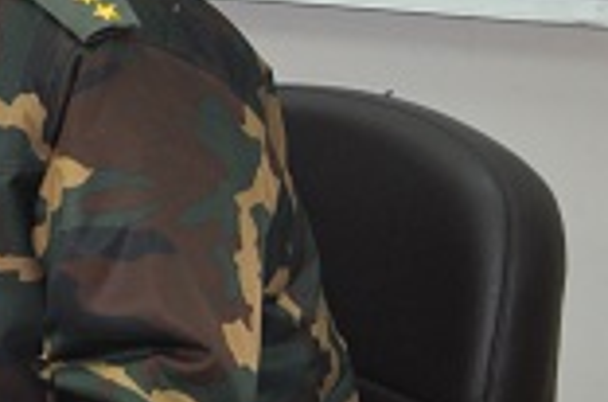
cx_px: -503
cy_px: -94
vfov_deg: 10.5
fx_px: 2138
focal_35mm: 127
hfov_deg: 14.2
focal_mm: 22
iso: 320
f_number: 3.8
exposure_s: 1/60
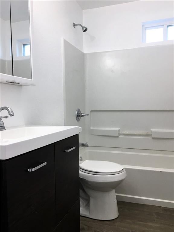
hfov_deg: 48.2
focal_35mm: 29
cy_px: 116
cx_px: 87
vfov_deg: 61.7
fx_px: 194
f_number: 2.2
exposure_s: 1/40
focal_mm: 4.15
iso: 25
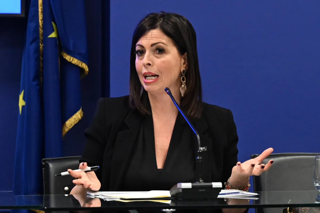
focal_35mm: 180
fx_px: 1600
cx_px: 160
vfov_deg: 7.6
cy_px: 106
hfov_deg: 11.4
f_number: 4.5
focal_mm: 120
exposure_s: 1/200
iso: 2500
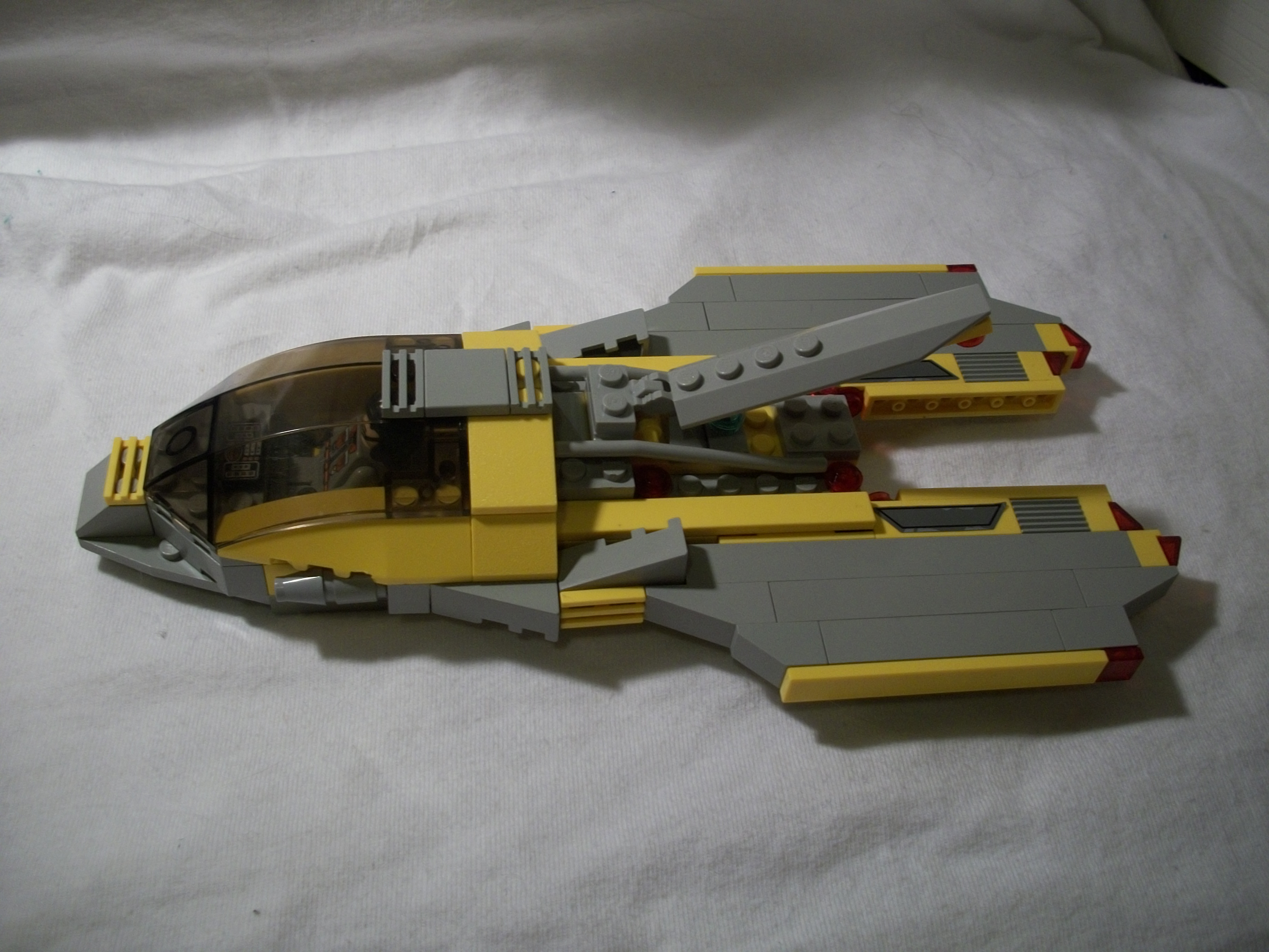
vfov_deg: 40.7
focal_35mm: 35
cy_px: 476
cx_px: 634
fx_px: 1283
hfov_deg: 52.6
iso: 131
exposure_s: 1/30
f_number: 3.1
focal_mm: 6.3
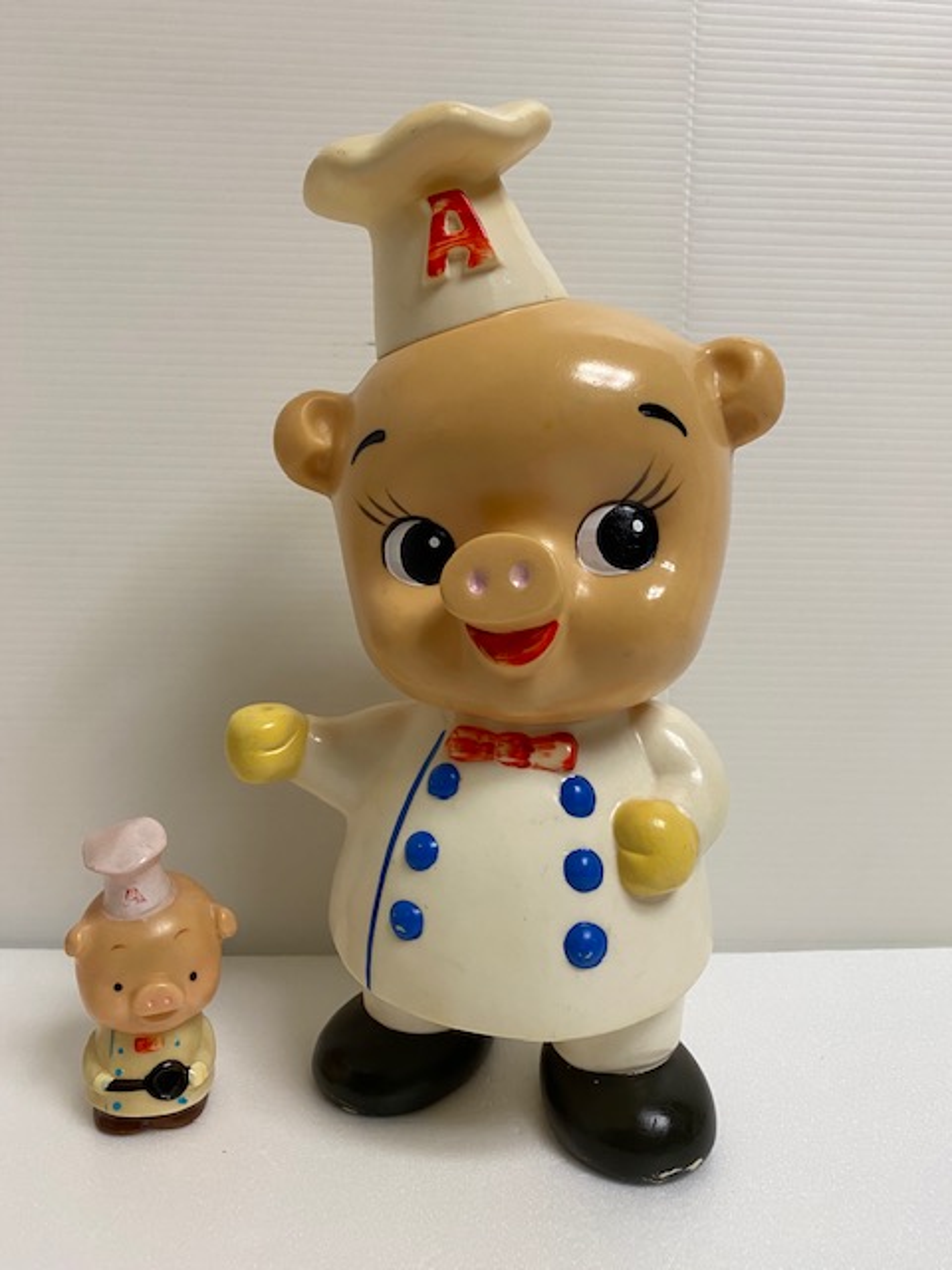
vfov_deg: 67.3
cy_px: 635
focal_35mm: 26
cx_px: 476
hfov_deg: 53.1
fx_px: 953
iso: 160
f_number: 1.8
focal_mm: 4.25
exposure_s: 1/50
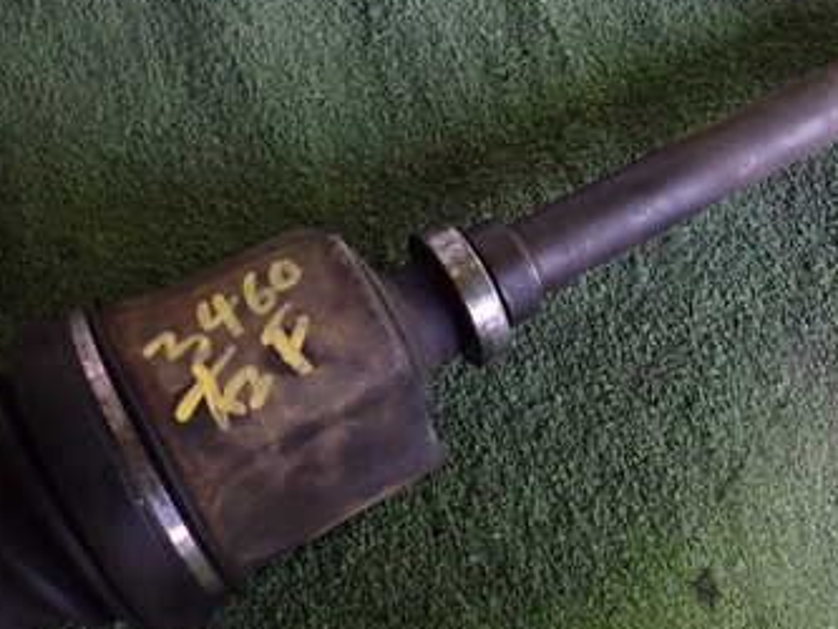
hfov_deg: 41.4
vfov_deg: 32.1
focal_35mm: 45
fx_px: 1090
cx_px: 576
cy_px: 247
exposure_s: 1/15
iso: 800
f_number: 2
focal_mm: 4.5
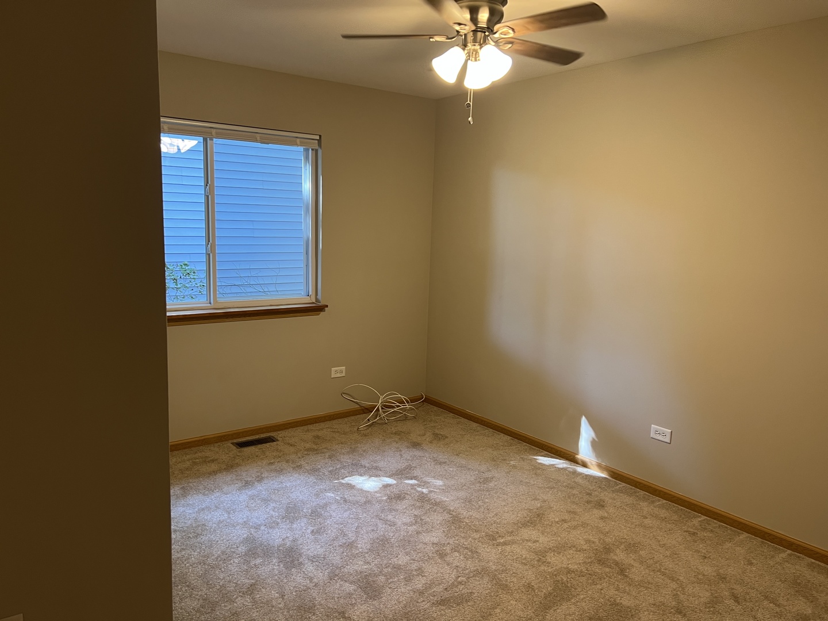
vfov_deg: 53.1
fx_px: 622
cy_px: 310
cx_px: 414
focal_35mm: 26
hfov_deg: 67.3
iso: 80
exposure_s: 1/60
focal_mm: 5.7
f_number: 1.5
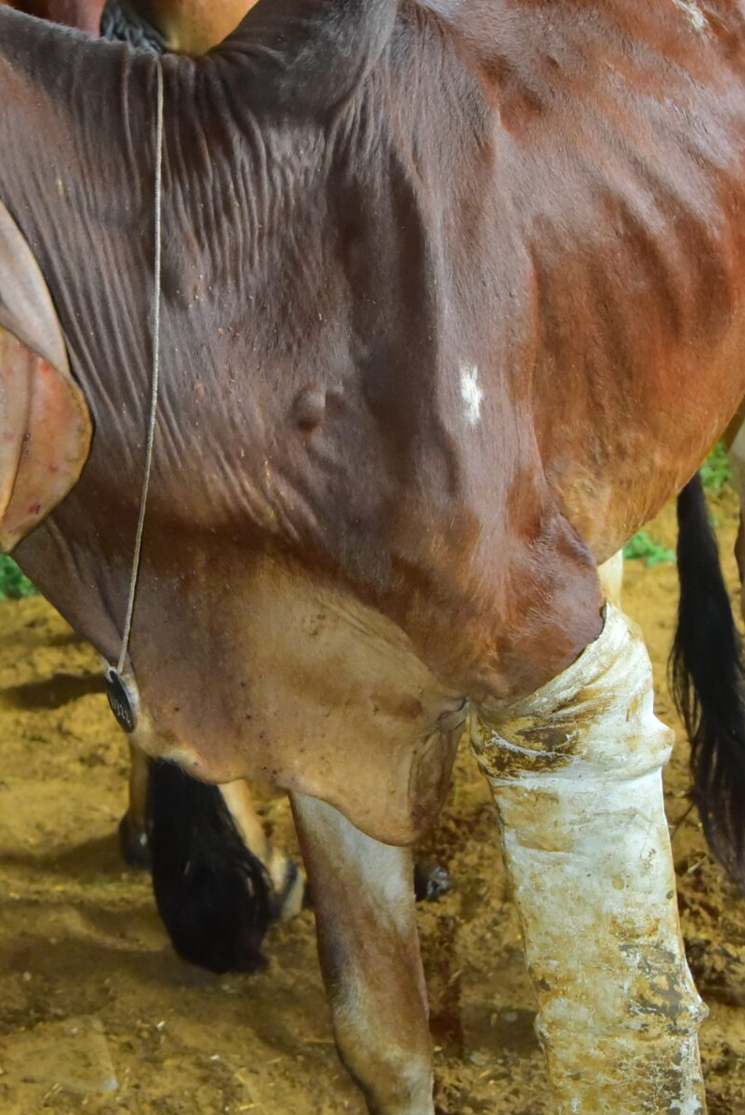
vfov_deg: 20.6
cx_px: 199
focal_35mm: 99
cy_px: 487
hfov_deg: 13.8
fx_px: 3069
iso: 3200
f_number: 4
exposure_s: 1/160
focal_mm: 46
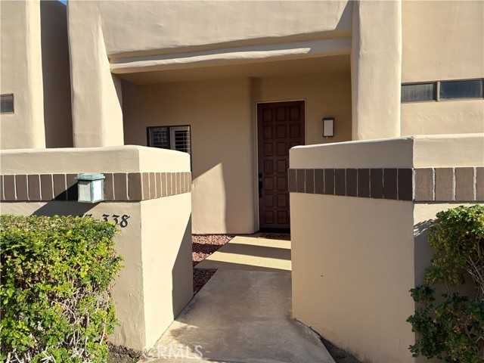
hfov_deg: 67.3
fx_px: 364
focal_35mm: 26
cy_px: 182
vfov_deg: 53.1
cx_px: 242
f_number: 1.6
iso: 50
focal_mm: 5.96
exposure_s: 1/3125
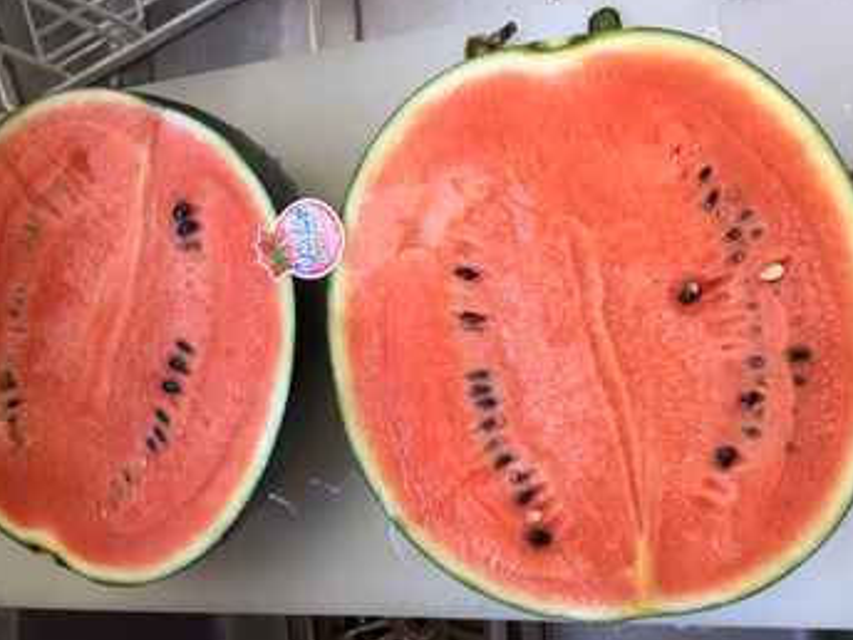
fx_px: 887
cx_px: 404
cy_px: 318
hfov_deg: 51.3
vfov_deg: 39.7
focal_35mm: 36
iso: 64
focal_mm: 3.3
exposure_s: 1/33
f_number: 2.4
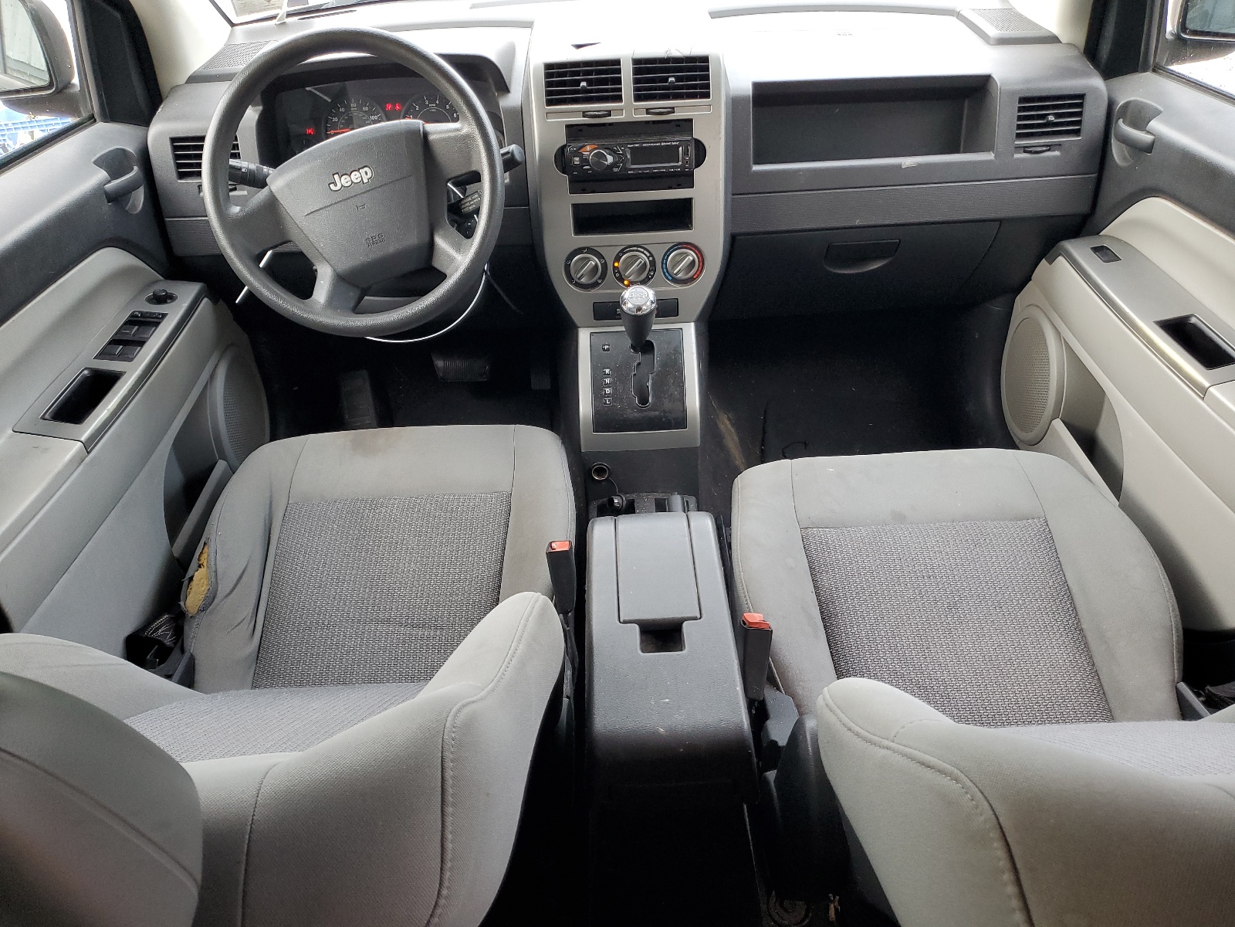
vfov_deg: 53.1
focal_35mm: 26
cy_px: 464
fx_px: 928
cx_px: 618
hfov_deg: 67.3
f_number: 1.5
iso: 90
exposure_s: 1/120
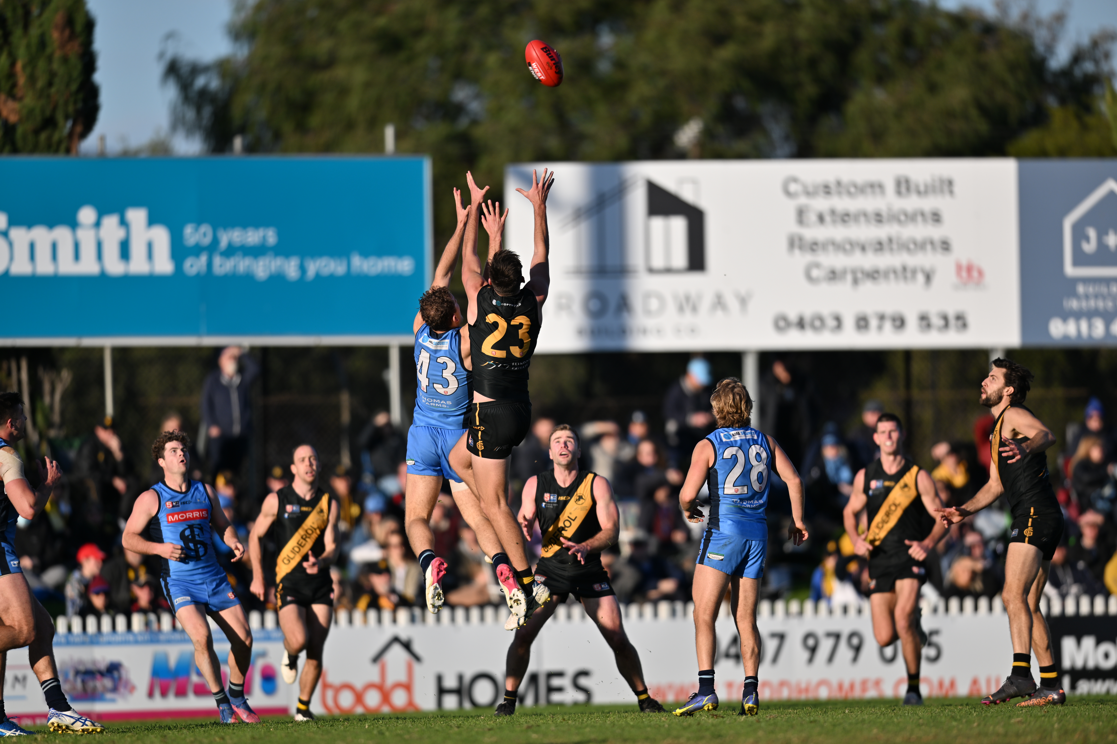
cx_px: 558
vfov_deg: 3.4
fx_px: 12410
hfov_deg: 5.2
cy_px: 372
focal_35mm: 400
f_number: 2.8
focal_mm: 400
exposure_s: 1/1600
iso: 64
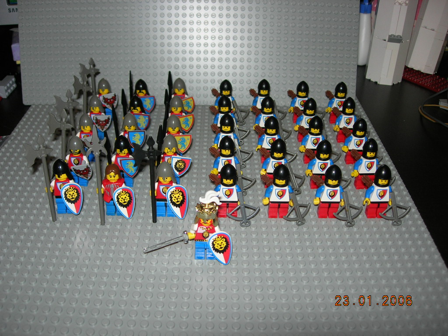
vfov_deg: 37.7
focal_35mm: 38
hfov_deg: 49.0
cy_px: 168
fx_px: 492
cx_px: 224
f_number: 2.8
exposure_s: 1/60.1
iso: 64
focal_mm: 7.8
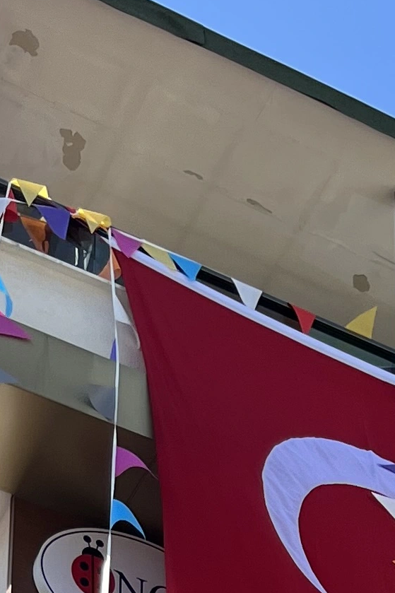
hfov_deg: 10.4
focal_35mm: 130
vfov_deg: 12.6
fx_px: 2140
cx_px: 440
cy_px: 1380
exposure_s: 1/1580
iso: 50
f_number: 1.6
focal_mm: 5.1
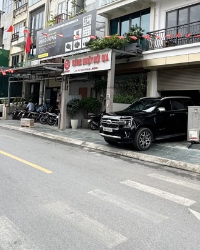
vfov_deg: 52.2
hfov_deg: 42.8
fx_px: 252
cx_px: 131
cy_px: 90
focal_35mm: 34
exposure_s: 1/485
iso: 40
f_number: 2.2
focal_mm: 2.22
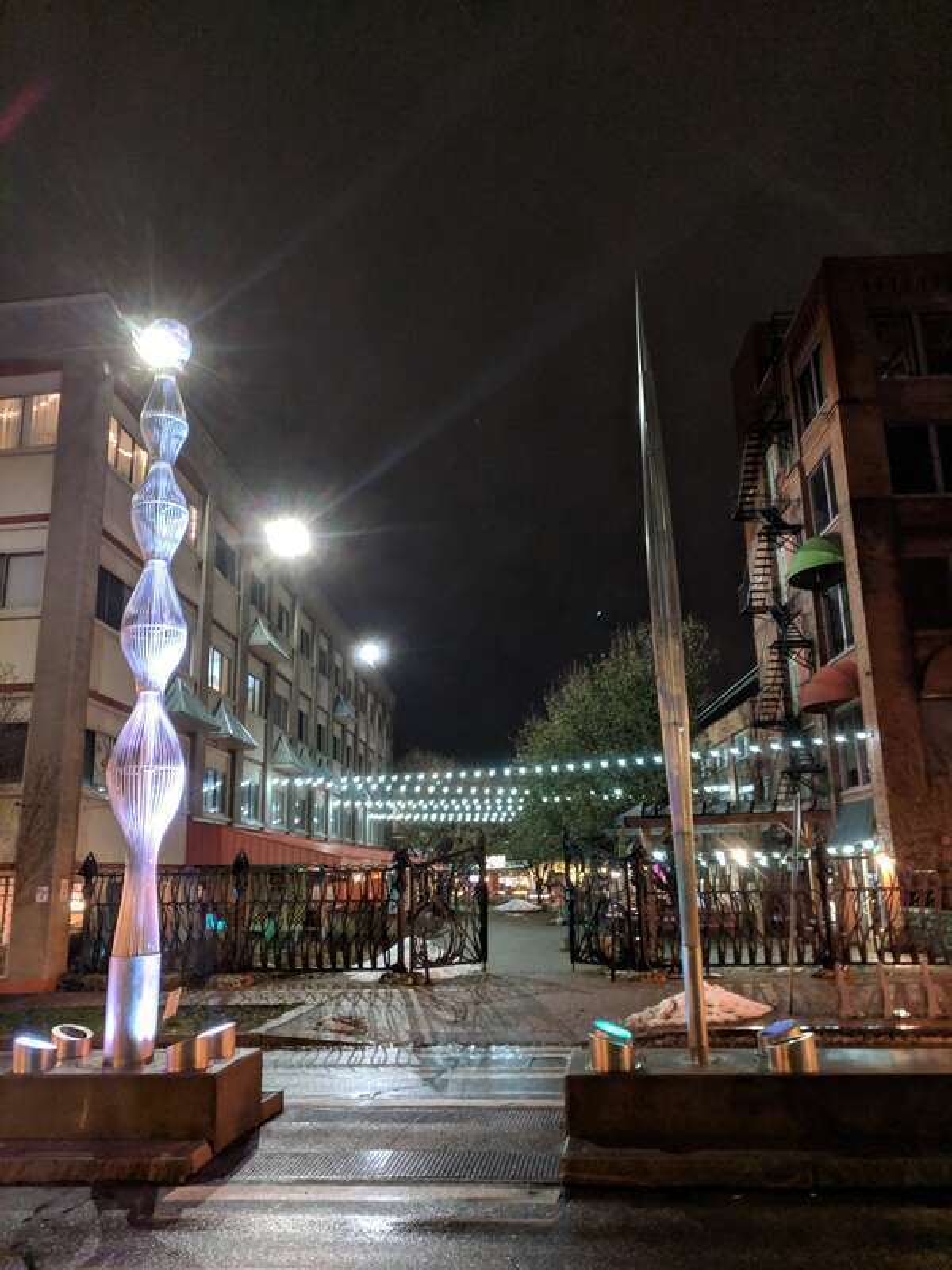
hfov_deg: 53.1
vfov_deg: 67.3
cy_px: 635
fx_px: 953
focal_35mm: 26
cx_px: 476
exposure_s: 1/15
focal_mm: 4.67
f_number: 2
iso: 1229
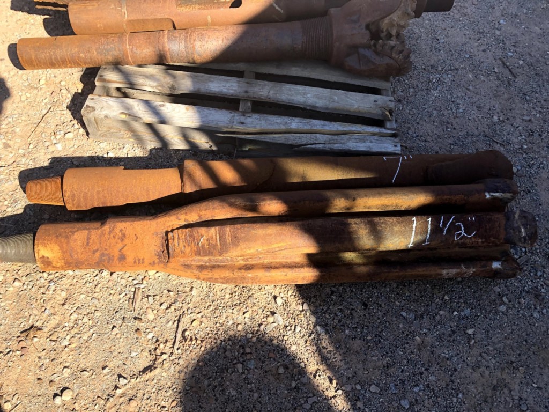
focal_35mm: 28
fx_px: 444
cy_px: 206
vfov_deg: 49.7
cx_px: 274
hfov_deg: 63.4
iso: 20
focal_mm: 3.99
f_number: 1.8
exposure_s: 1/857
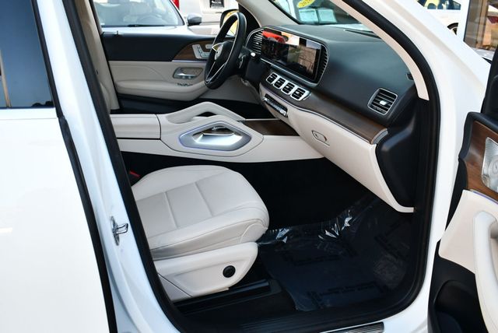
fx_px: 498
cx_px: 249
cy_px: 166
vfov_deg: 36.9
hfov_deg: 53.1
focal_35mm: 36
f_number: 4
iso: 400
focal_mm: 18
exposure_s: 1/250
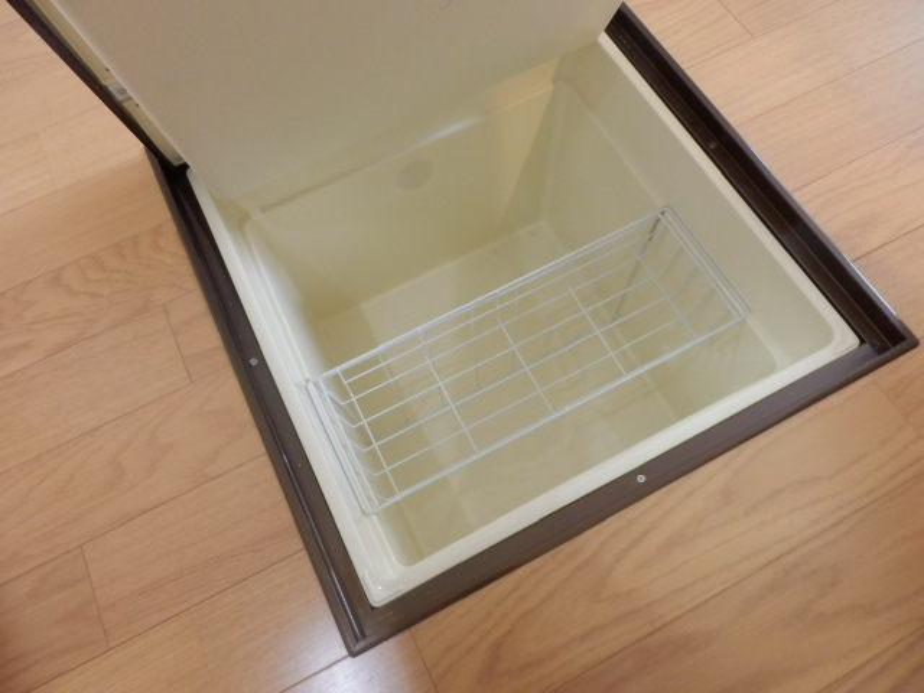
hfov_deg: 71.6
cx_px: 462
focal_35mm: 24
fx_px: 641
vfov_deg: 56.8
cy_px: 346
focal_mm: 4.2
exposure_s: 1/15
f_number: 3
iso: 800
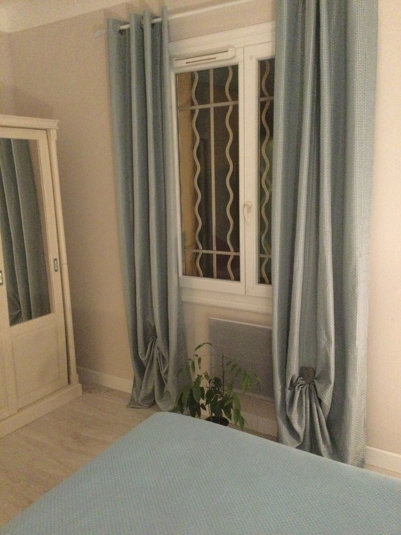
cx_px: 200
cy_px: 268
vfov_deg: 58.3
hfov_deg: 45.4
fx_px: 479
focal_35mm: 31
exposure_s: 1/17
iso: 800
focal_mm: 3.3
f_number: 2.4
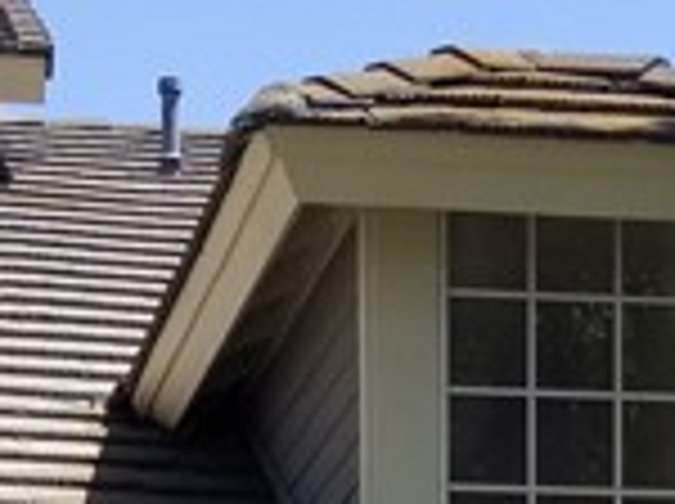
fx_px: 3465
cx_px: 468
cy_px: 1274
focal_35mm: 178
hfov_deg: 11.1
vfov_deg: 7.7
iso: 50
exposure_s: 1/1620
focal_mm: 4.25
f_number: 1.7
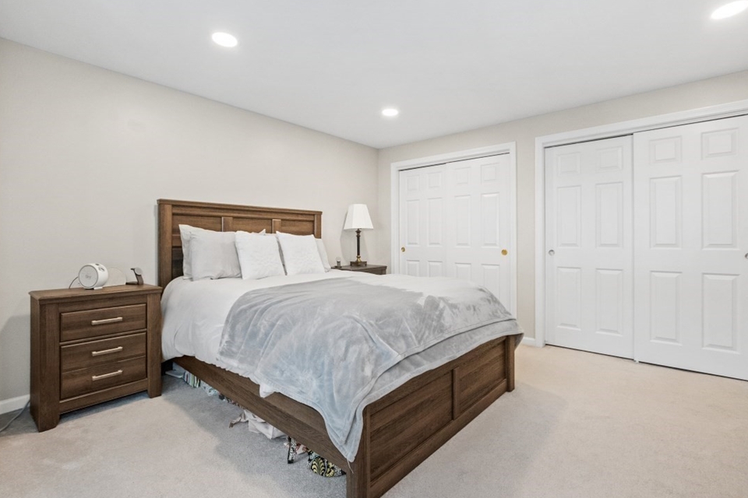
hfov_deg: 96.7
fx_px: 332
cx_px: 379
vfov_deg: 73.7
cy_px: 240
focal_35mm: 16
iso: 1250
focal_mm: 10
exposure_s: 1/80
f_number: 5.6
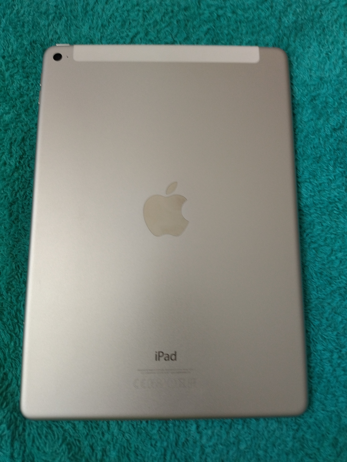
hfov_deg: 51.4
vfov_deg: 65.3
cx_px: 174
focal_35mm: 27
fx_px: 361
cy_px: 231
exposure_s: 1/33
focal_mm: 4.74
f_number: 1.79
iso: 178
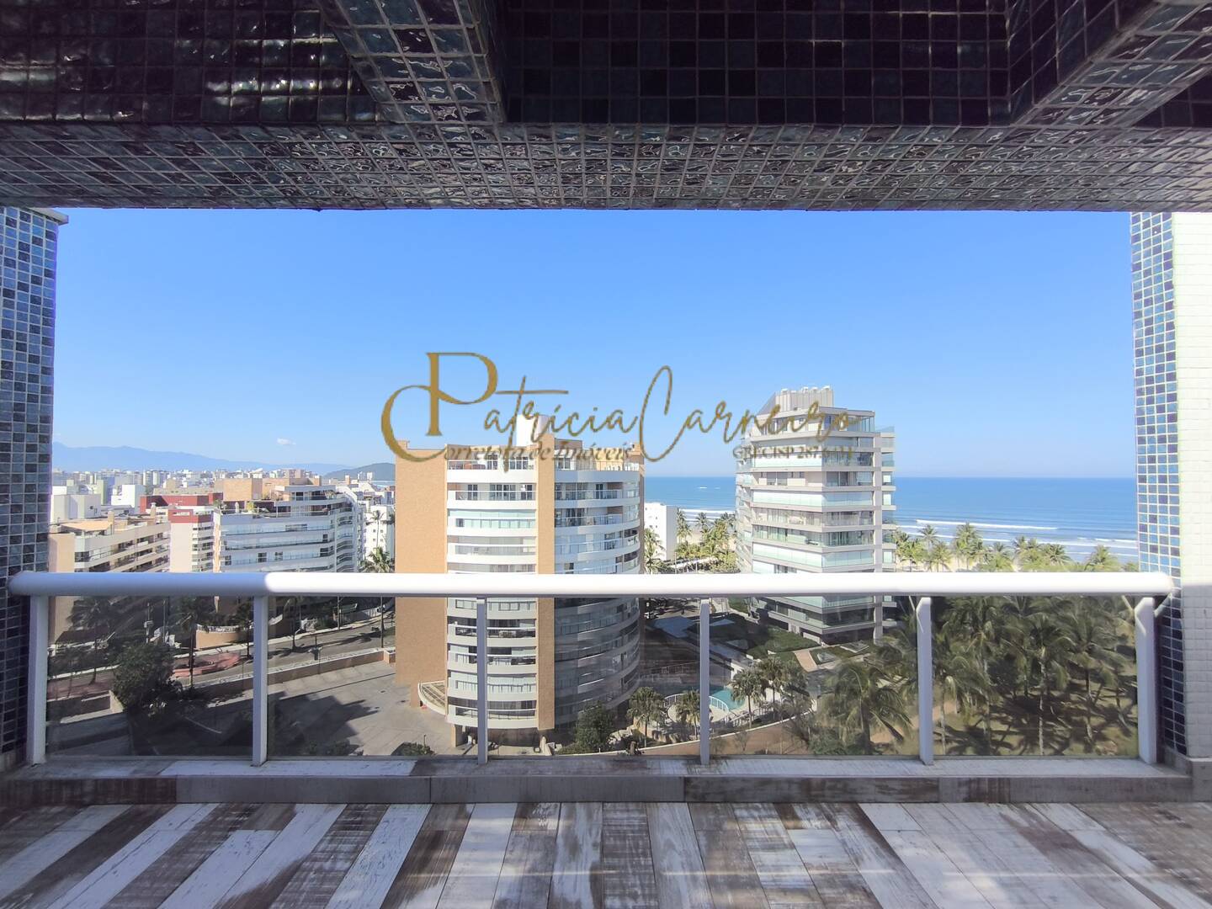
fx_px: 560
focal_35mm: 16
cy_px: 454
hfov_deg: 94.5
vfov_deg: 78.1
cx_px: 606
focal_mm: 1.65
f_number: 2.2
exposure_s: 1/889
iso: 50
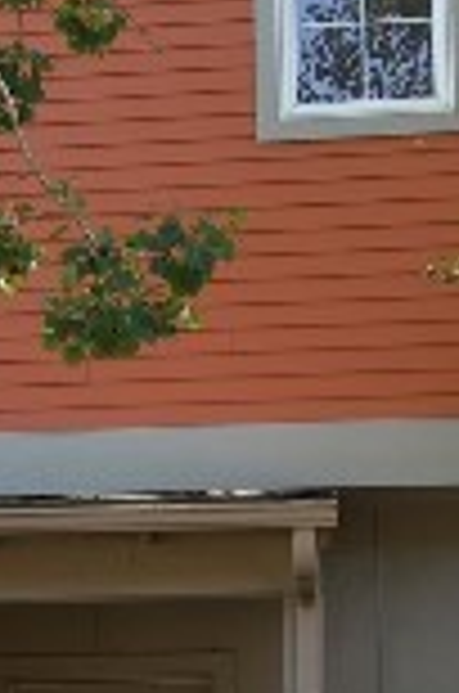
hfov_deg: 11.2
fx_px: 2305
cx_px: -40
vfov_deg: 16.8
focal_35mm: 120
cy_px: 648
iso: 200
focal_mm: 16
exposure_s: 1/125
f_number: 5.6
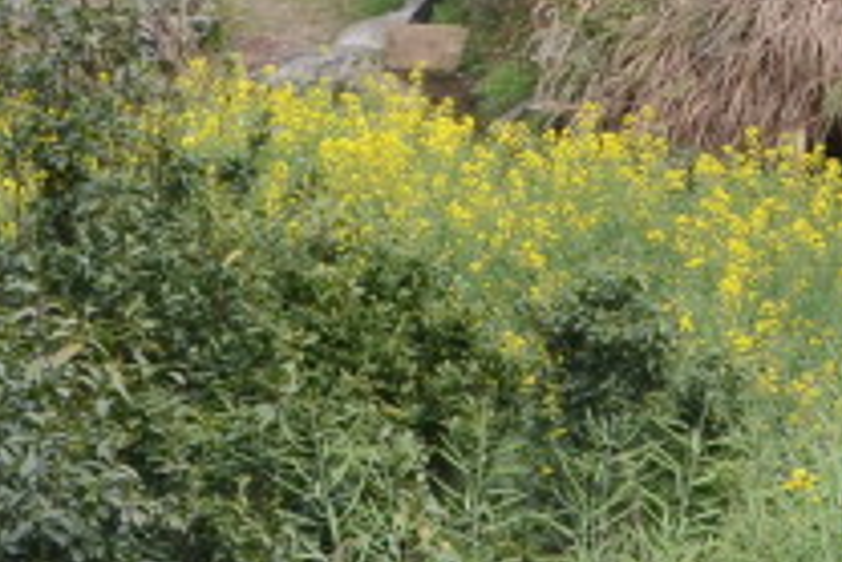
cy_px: -768
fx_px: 3792
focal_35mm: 162
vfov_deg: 7.9
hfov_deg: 12.6
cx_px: 190
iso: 320
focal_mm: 22
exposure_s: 1/200
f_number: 7.1
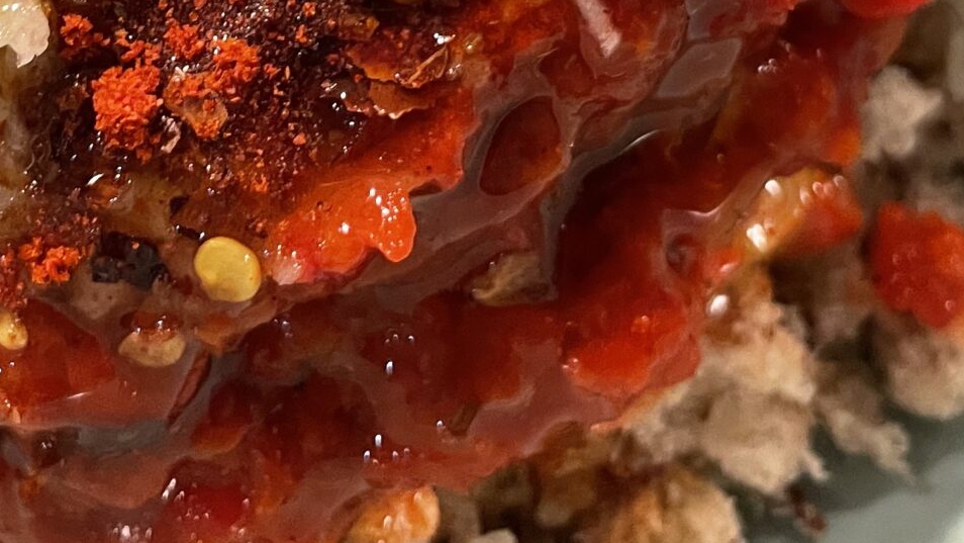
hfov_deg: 27.8
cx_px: 373
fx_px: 1943
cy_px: -296
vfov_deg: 14.7
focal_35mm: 76
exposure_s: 1/50
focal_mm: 4.2
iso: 250
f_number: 1.6
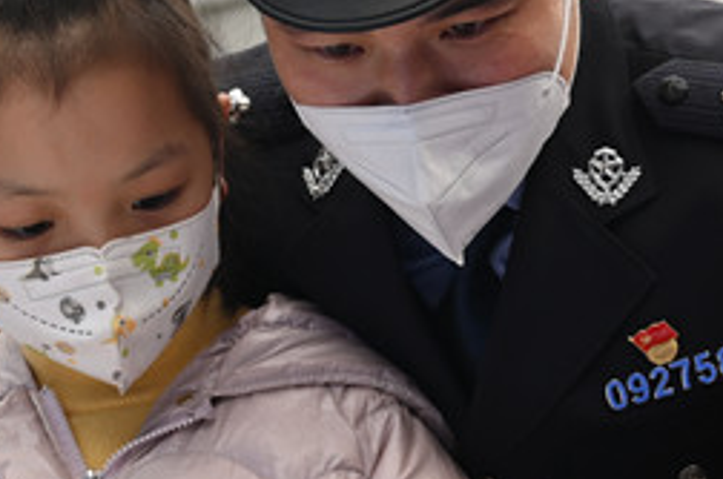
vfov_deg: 9.0
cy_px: 369
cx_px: 396
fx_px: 3047
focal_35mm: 152
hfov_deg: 13.5
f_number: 4.5
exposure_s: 1/250
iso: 200
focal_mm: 45
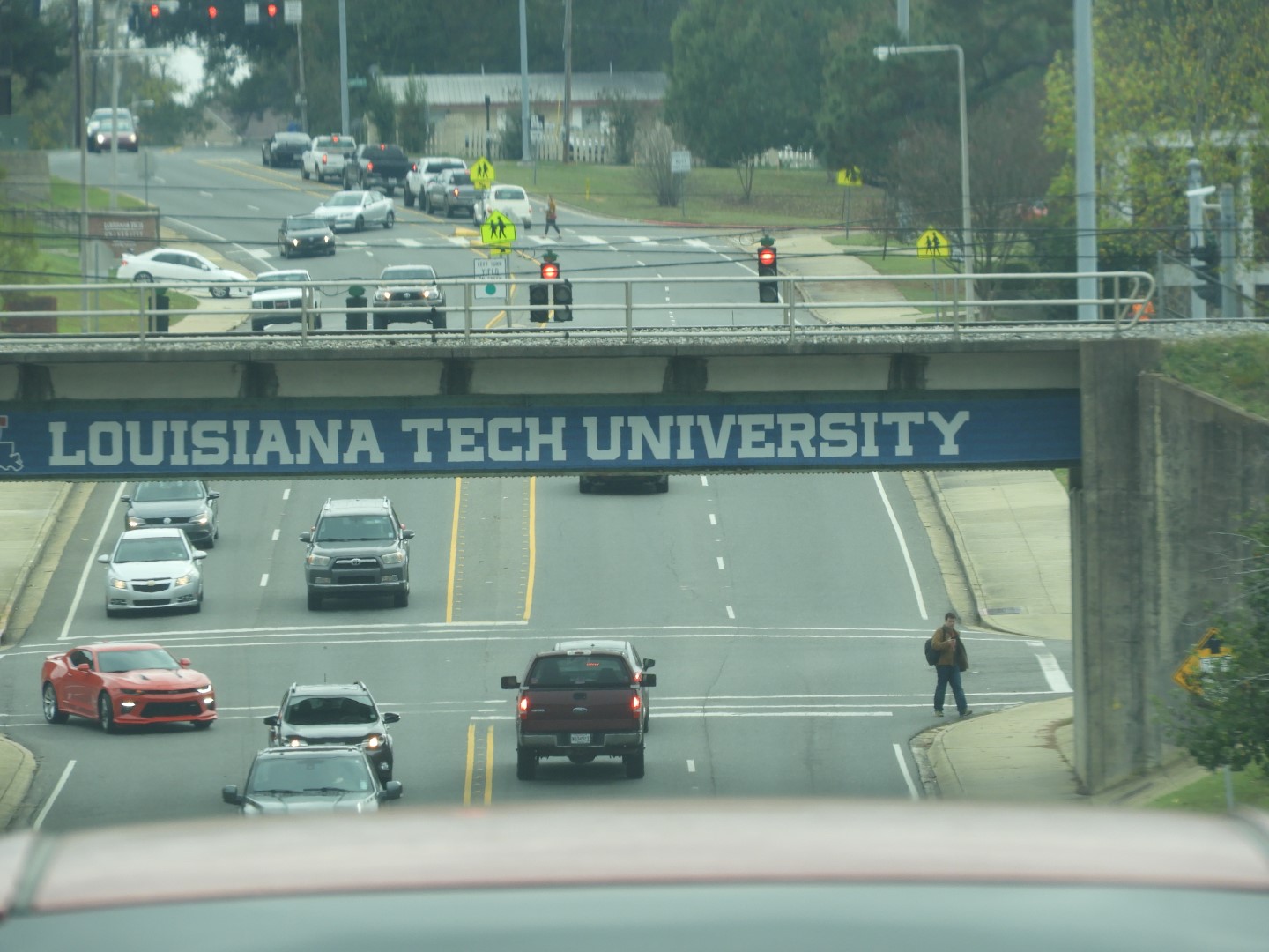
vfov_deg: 3.7
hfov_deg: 5.0
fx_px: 14664
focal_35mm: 400
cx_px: 634
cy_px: 476
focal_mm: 71.7
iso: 100
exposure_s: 1/125
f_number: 5.6
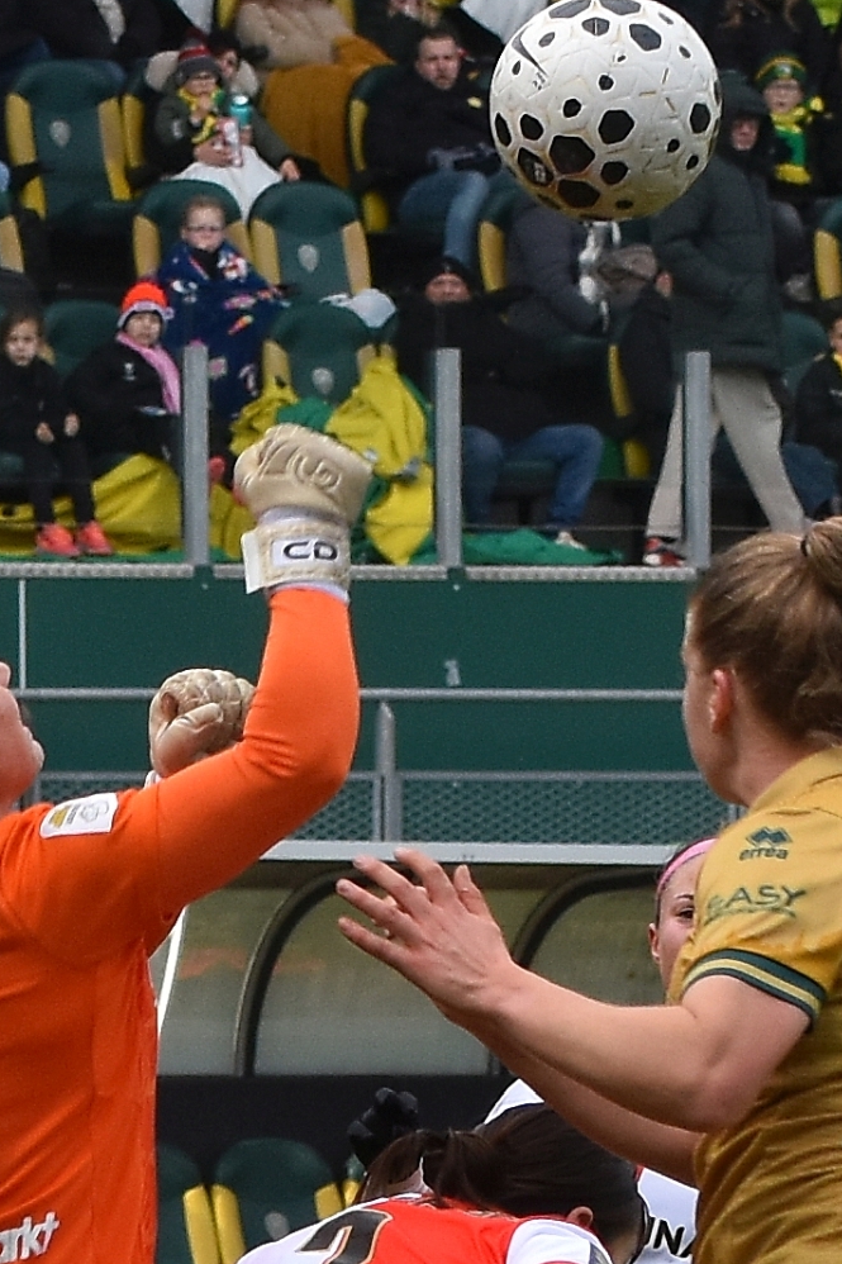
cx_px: 437
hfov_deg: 6.8
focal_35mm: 202
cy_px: 688
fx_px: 7089
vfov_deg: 10.2
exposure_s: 1/1000
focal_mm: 70
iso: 450
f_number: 5
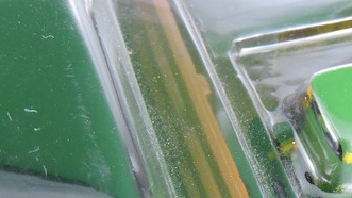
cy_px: 178
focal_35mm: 89
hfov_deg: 23.5
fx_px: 830
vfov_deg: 13.5
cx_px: 297
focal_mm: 6.3
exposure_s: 1/30
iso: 360
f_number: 3.8
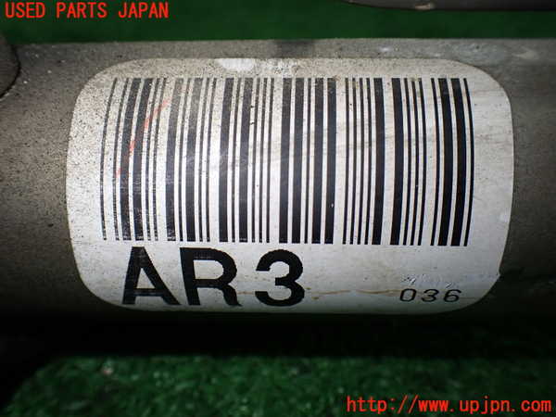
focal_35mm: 30
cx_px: 278
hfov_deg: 60.0
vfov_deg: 46.8
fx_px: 482
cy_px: 208
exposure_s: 1/125
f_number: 2.3
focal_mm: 5.4
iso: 200
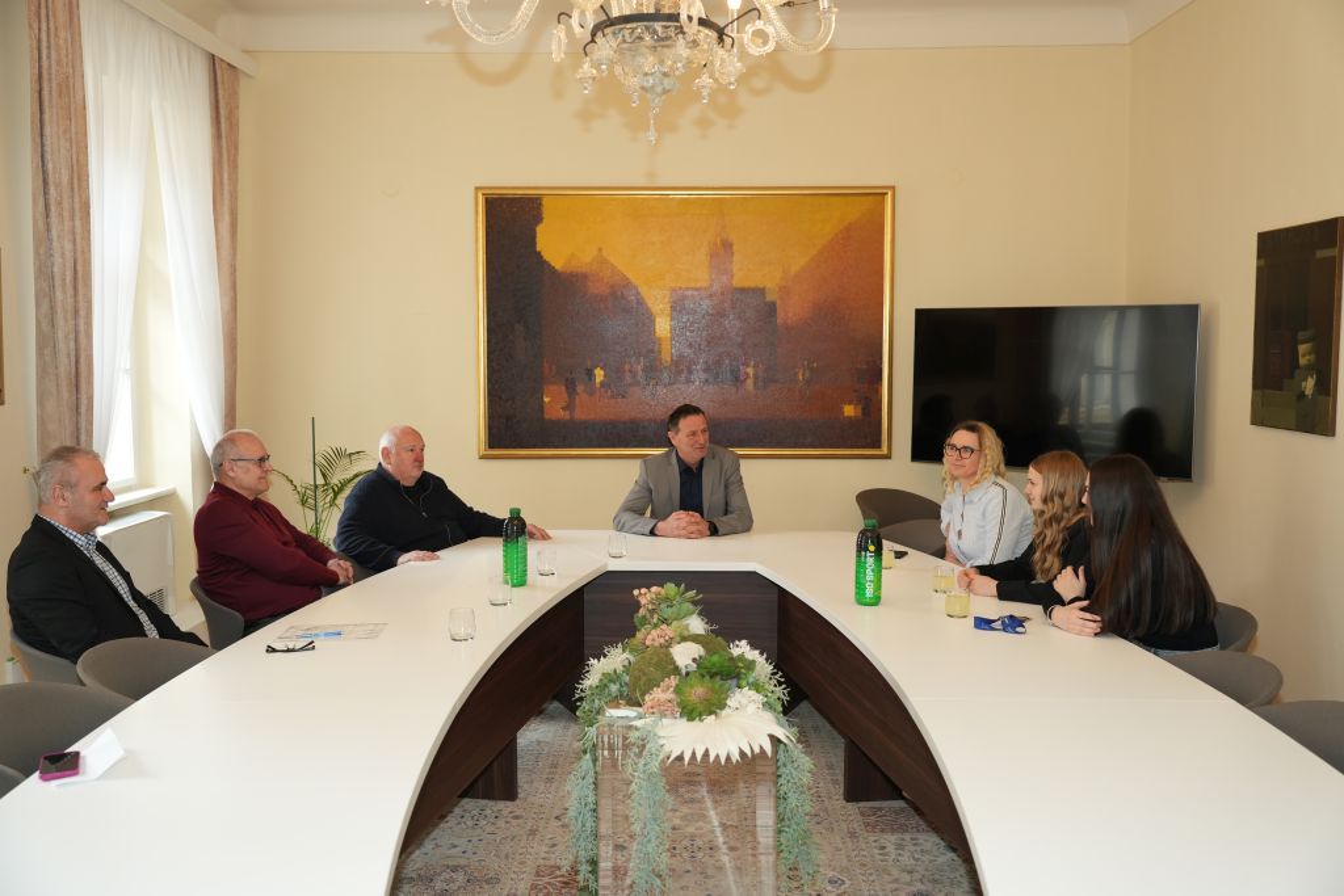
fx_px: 1195
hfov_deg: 58.7
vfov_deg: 41.1
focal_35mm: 32
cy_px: 448
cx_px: 672
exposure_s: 1/160
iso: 1000
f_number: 4
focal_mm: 32
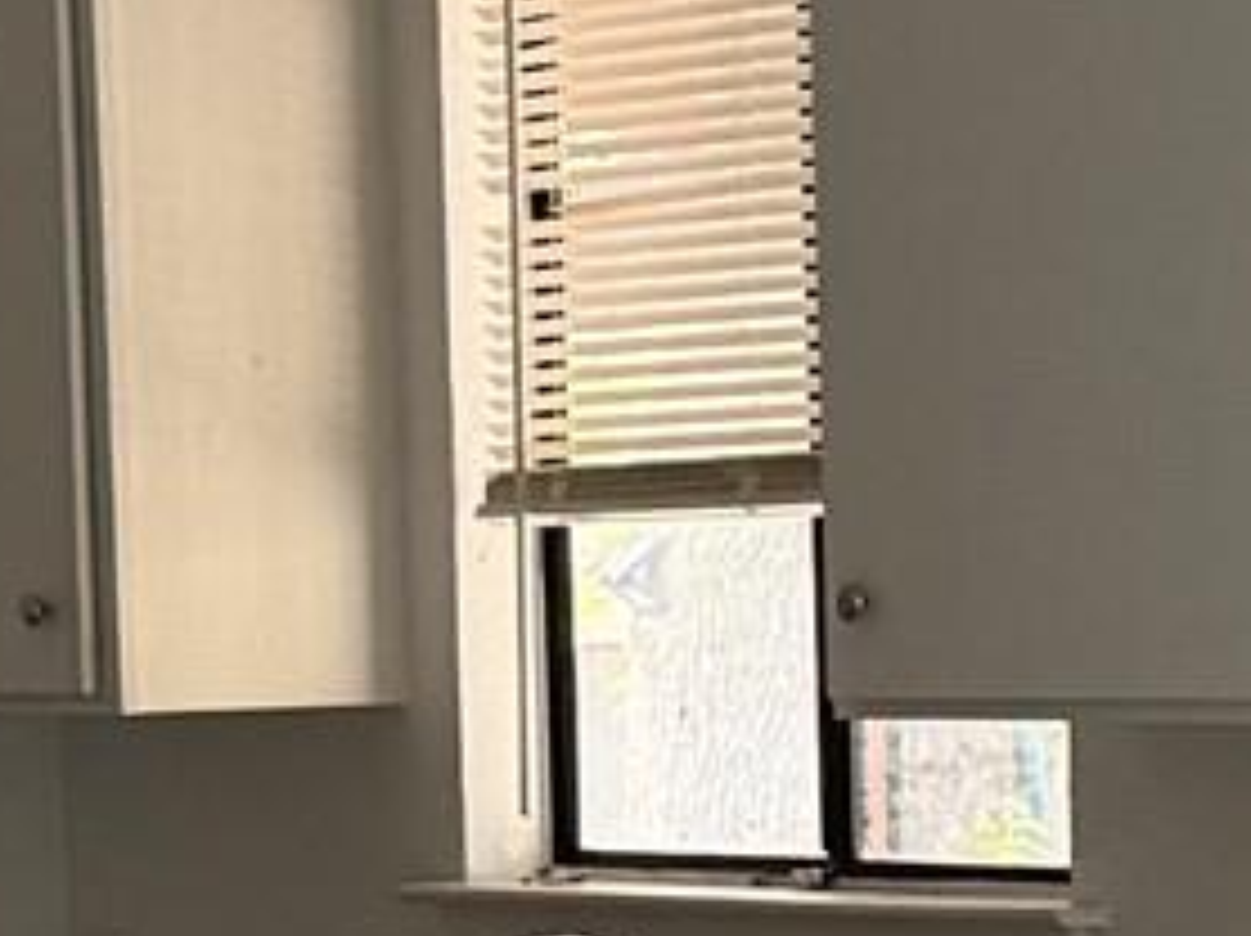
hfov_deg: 11.0
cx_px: 1444
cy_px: 958
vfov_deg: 8.3
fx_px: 6391
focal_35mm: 177
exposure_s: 1/60
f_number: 1.78
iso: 400
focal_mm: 6.76
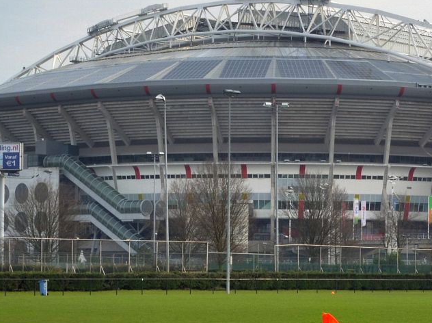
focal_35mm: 128
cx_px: 244
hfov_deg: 15.4
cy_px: 198
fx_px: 1595
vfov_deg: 11.5
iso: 100
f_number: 6.3
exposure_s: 1/160
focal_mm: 14.2
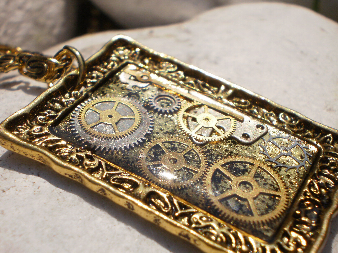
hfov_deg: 34.3
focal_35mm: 56
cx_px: 182
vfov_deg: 26.1
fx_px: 547
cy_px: 149
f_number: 4.9
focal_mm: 7.4
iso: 100
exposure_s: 1/2000
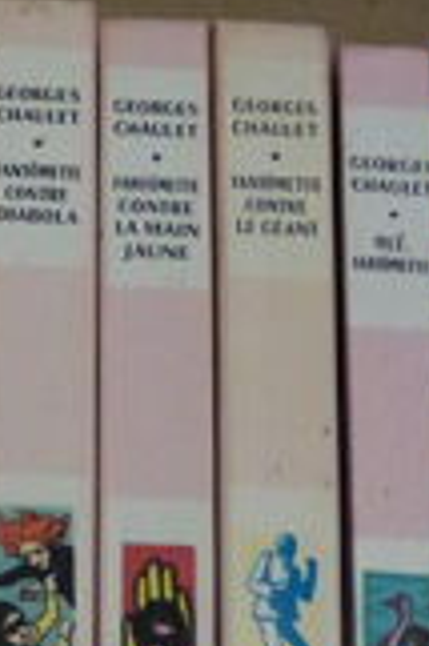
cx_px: -349
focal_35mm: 115
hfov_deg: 11.1
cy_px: 594
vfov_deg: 17.5
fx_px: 2060
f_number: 3.1
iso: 800
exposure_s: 1/15
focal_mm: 6.5
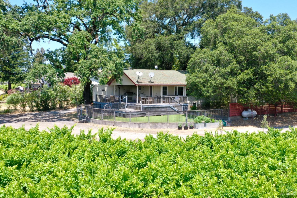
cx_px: 148
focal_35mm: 28
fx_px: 231
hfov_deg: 65.5
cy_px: 99
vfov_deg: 46.4
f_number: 5.6
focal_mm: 10.26
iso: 100
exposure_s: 1/200
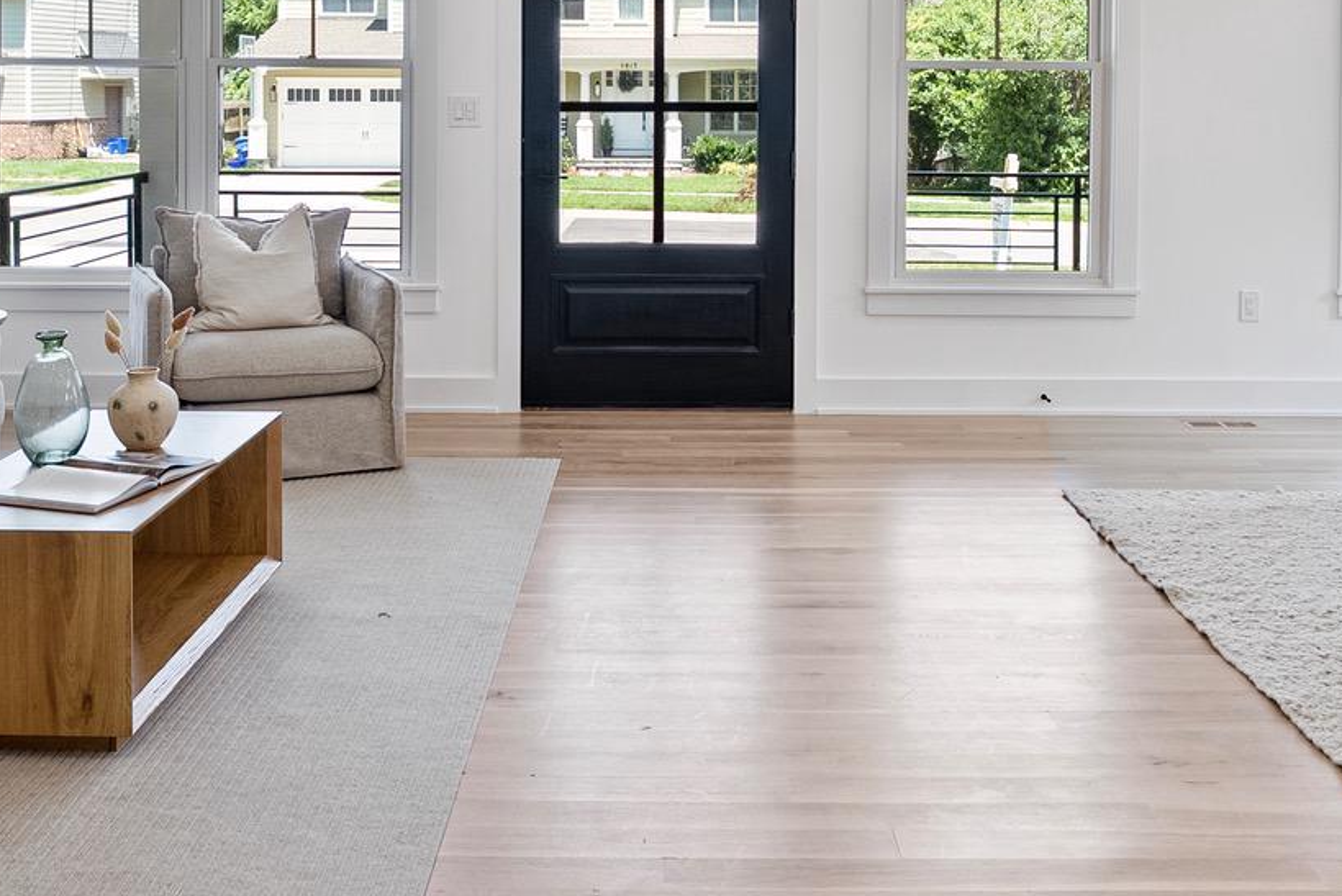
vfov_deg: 31.9
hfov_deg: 48.4
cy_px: 102
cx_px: 655
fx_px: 1492
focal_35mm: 40
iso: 200
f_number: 8
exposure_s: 1/3
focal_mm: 16
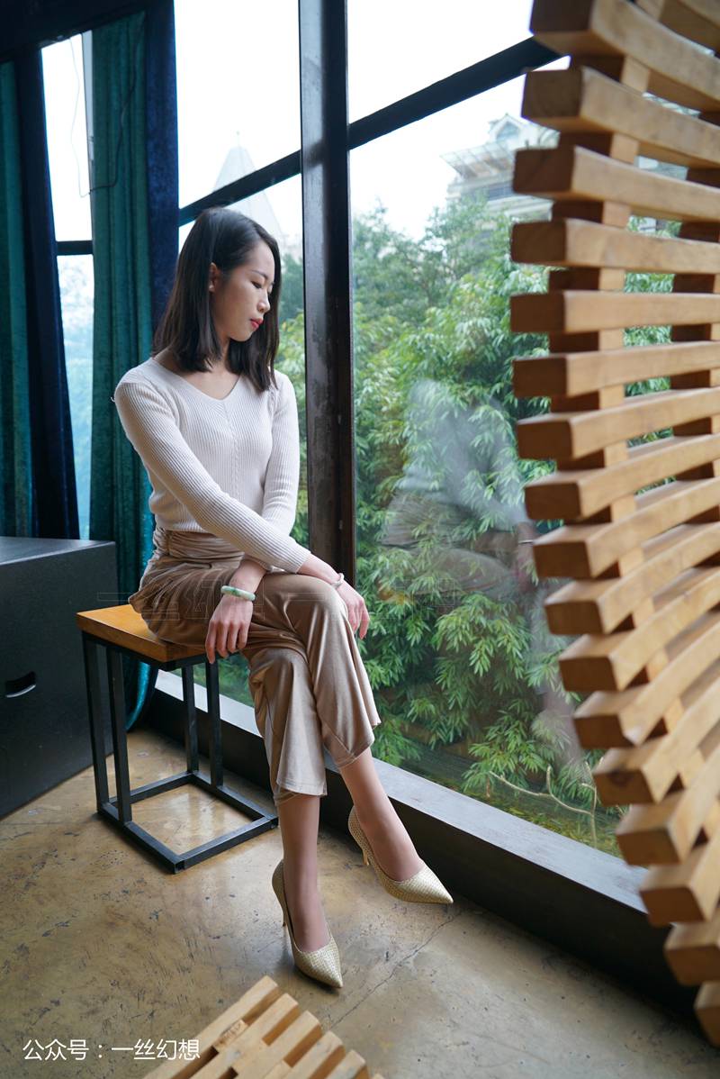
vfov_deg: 73.7
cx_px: 360
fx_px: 719
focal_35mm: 24
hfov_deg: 53.2
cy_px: 540
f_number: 4
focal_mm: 24
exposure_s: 1/60
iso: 250
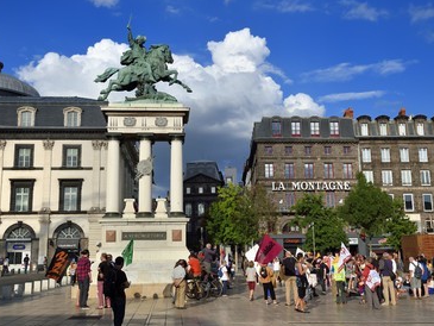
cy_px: 164
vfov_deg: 34.4
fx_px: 527
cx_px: 218
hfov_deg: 44.8
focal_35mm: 42
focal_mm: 38
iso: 200
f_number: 13
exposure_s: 1/250
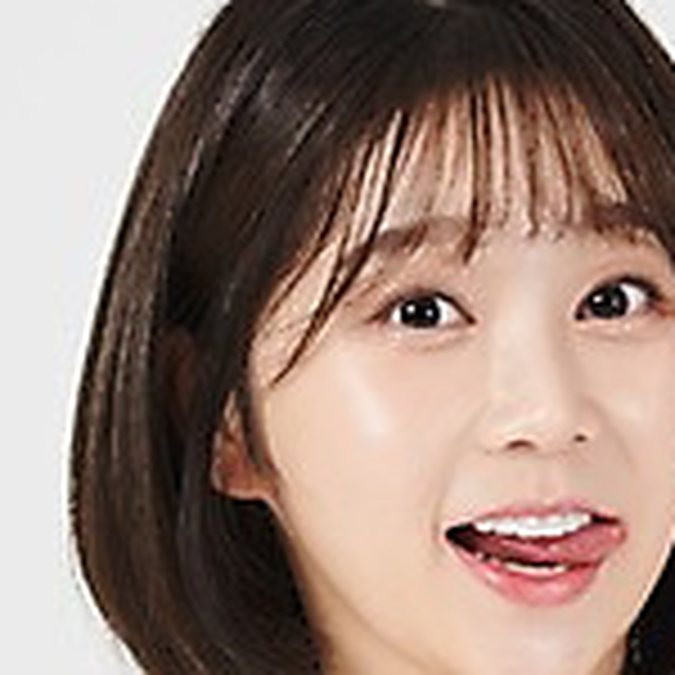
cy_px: 572
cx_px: 511
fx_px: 9751
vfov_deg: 4.0
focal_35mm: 442
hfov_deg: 4.0
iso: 100
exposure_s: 1/125
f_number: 13
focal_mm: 195
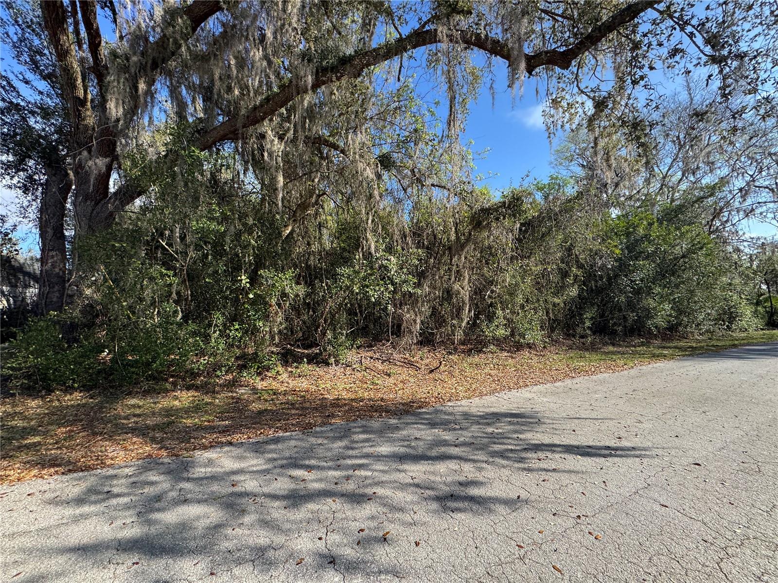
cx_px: 389
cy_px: 292
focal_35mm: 14
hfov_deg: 102.1
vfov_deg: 85.7
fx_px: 315
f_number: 2.2
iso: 40
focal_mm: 2.22
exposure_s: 1/537
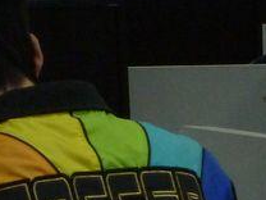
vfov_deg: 2.4
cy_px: -62
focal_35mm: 608
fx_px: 4672
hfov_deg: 3.3
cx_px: -68
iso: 400
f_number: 4.5
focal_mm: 22.5
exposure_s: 1/30
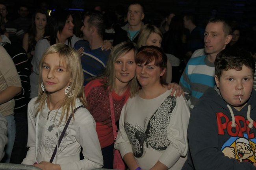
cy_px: 85
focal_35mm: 45
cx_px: 128
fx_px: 320
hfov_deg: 43.6
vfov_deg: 29.8
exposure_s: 1/60
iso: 400
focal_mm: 30
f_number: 5.6
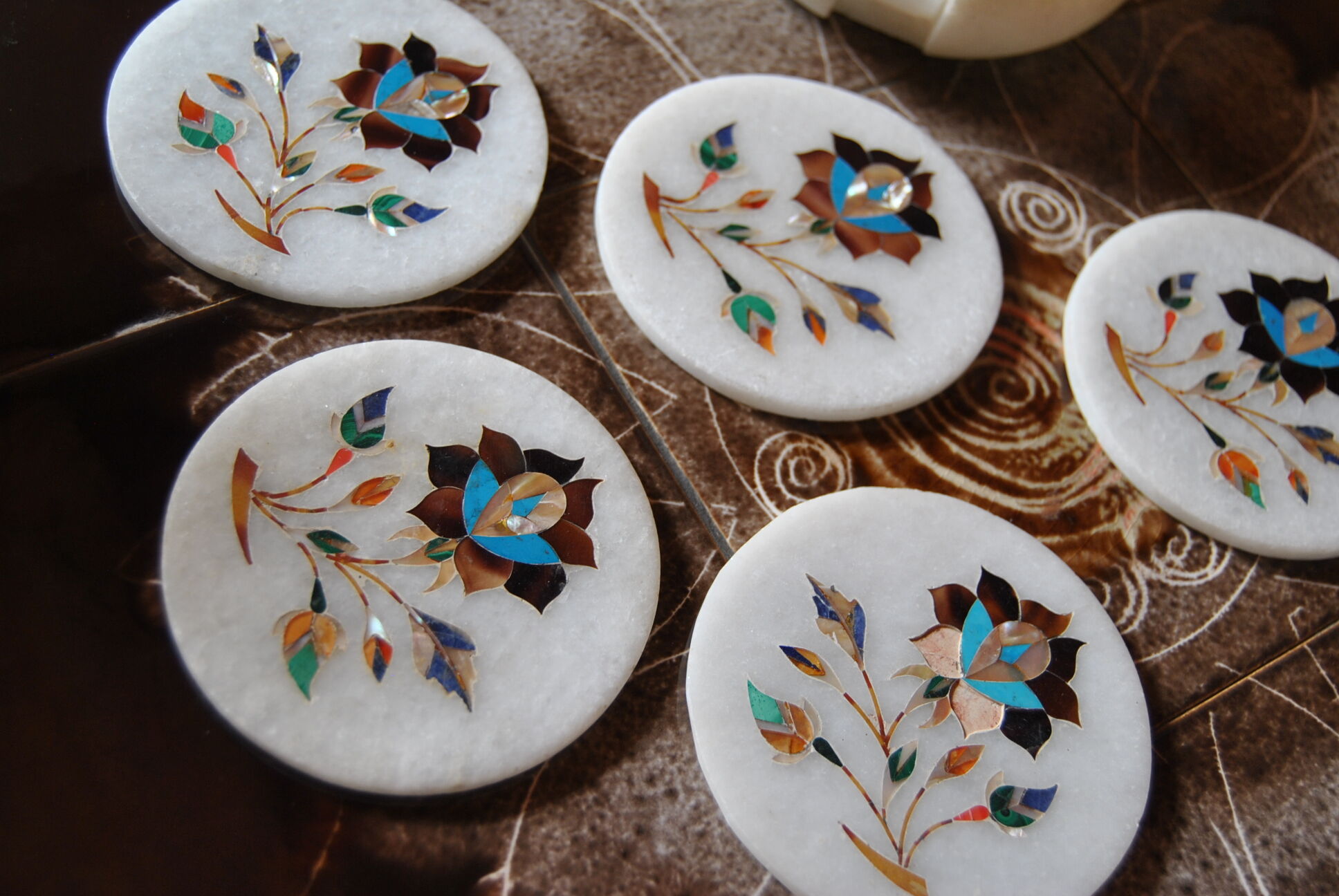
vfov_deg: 29.0
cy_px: 448
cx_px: 670
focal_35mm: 46
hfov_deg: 42.3
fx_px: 1732
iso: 200
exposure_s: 1/60
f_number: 4.2
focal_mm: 31
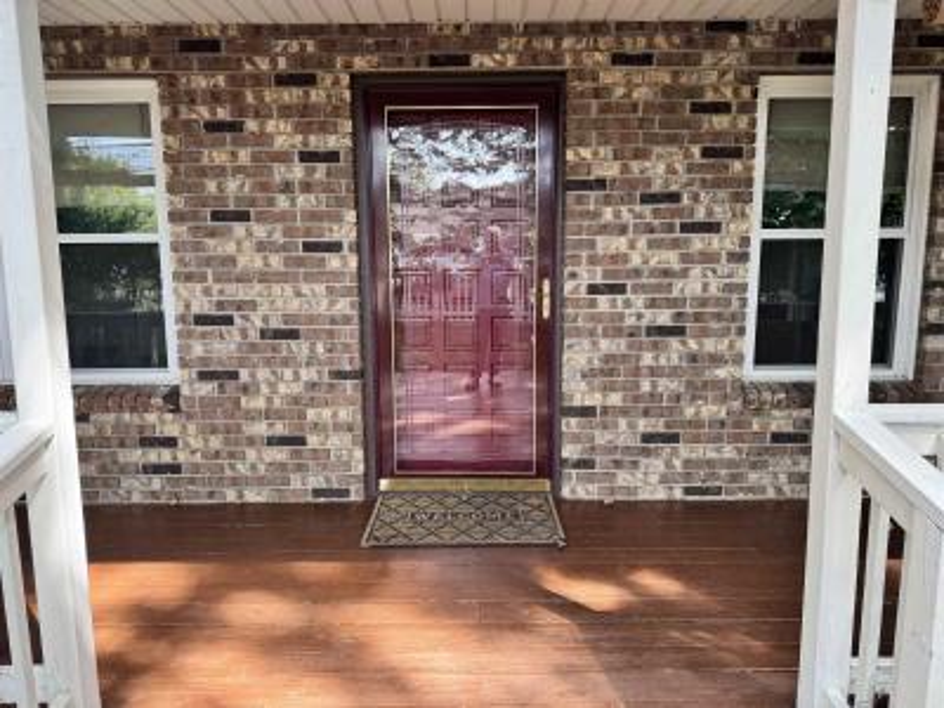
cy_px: 354
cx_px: 472
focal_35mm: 24
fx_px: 654
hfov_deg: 71.6
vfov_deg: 56.8
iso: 80
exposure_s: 1/122
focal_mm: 6.76
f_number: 1.78
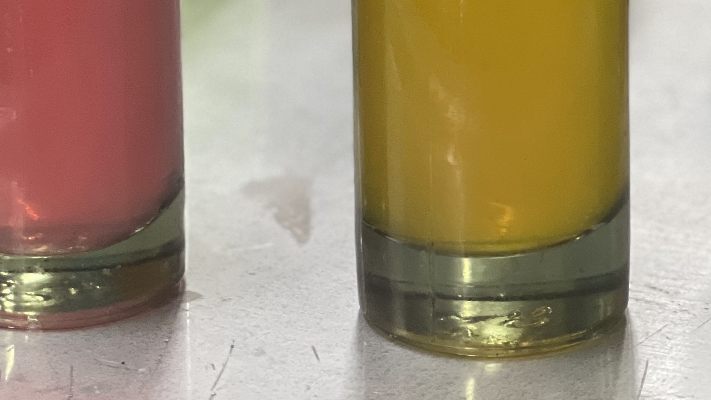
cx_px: 482
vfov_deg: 6.3
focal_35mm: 191
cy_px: -119
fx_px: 3601
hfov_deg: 11.3
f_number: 2.8
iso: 400
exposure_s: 1/33
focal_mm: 9
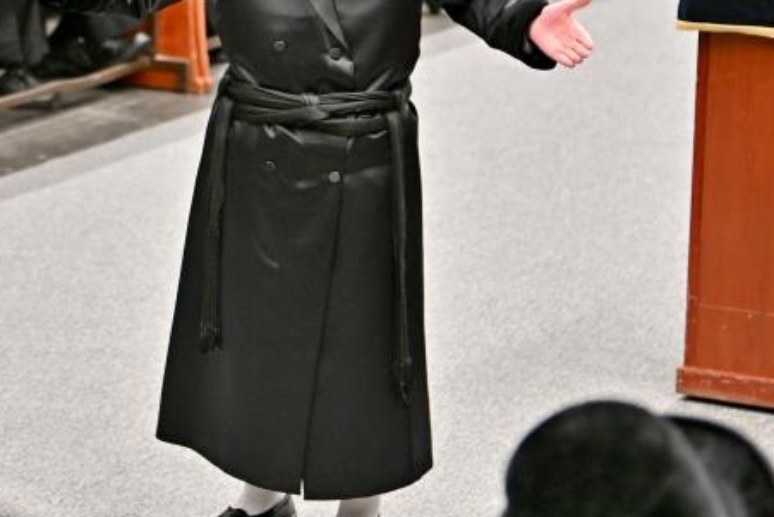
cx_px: 139
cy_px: 16
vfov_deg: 7.4
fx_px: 4000
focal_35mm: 186
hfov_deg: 11.0
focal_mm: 82
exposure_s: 1/200
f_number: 2.8
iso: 320
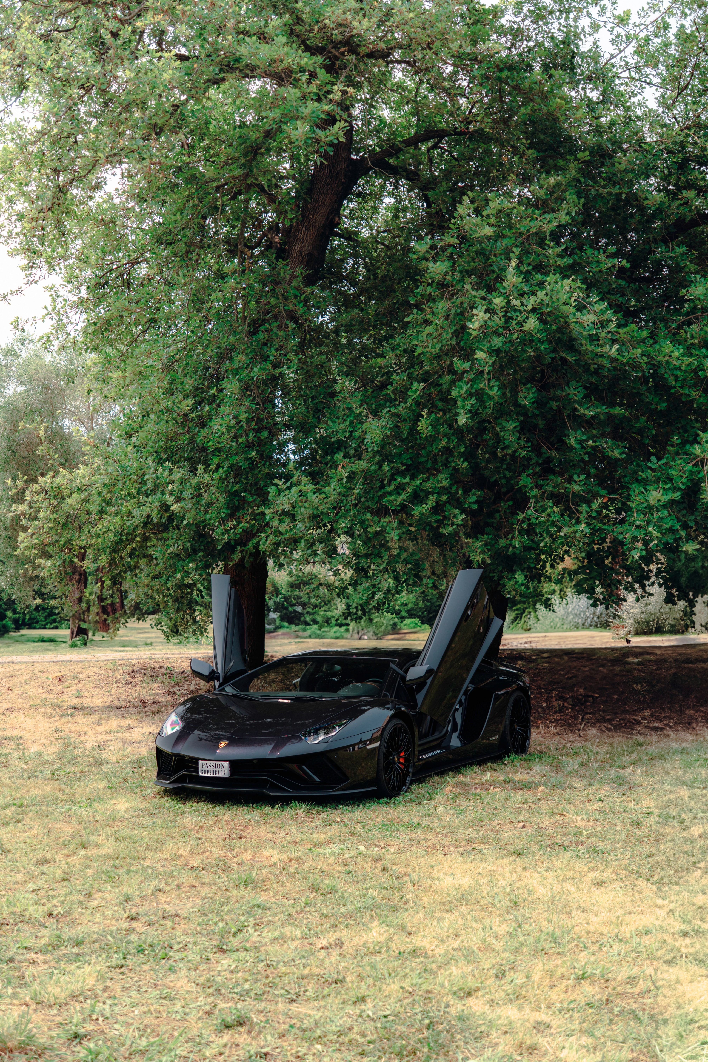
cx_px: 354
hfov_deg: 30.9
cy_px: 531
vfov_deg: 45.1
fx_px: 1279
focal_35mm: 43
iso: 100
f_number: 2.8
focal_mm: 28.9
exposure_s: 1/400
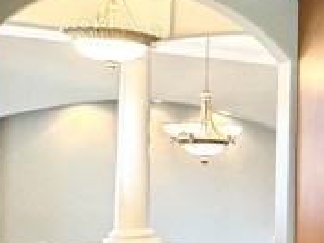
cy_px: 163
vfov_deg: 18.2
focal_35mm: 81
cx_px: 624
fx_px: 759
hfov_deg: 17.9
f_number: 2.2
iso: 200
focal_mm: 2.22
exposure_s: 1/60
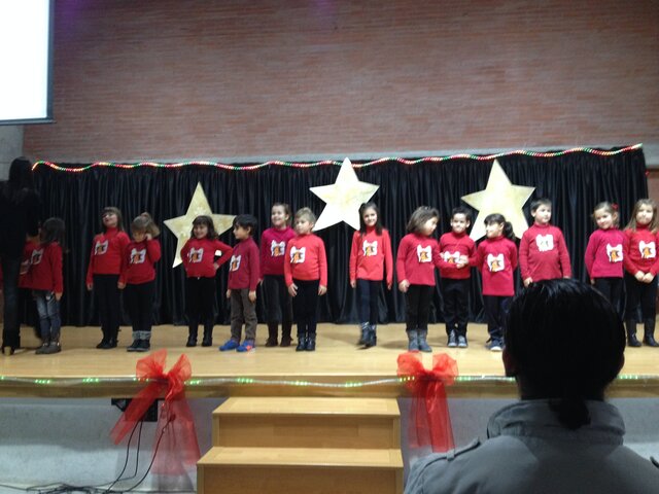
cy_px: 247
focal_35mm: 35
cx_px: 330
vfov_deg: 40.7
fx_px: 666
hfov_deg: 52.6
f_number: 2.4
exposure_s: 1/20
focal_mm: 4.28
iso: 200
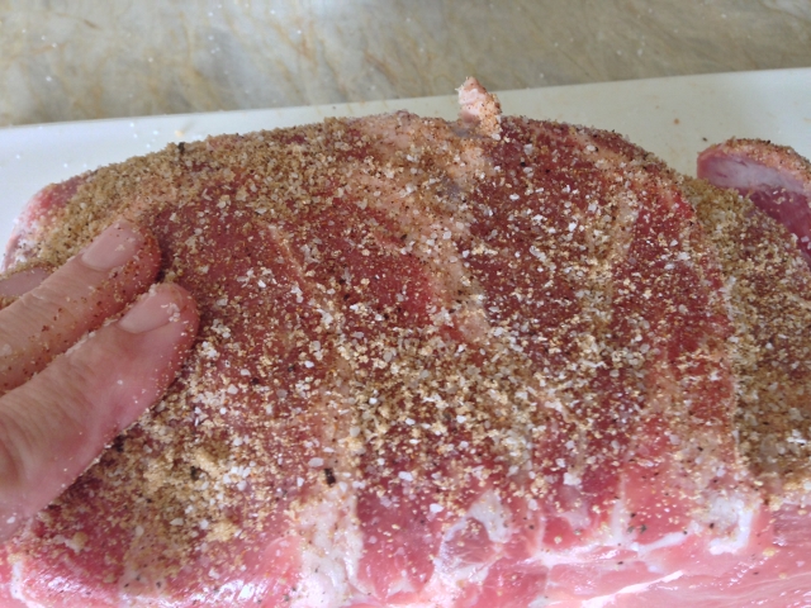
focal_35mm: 33
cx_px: 406
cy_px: 304
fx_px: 773
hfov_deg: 55.4
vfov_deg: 42.9
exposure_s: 1/20
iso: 80
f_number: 2.4
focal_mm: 4.12
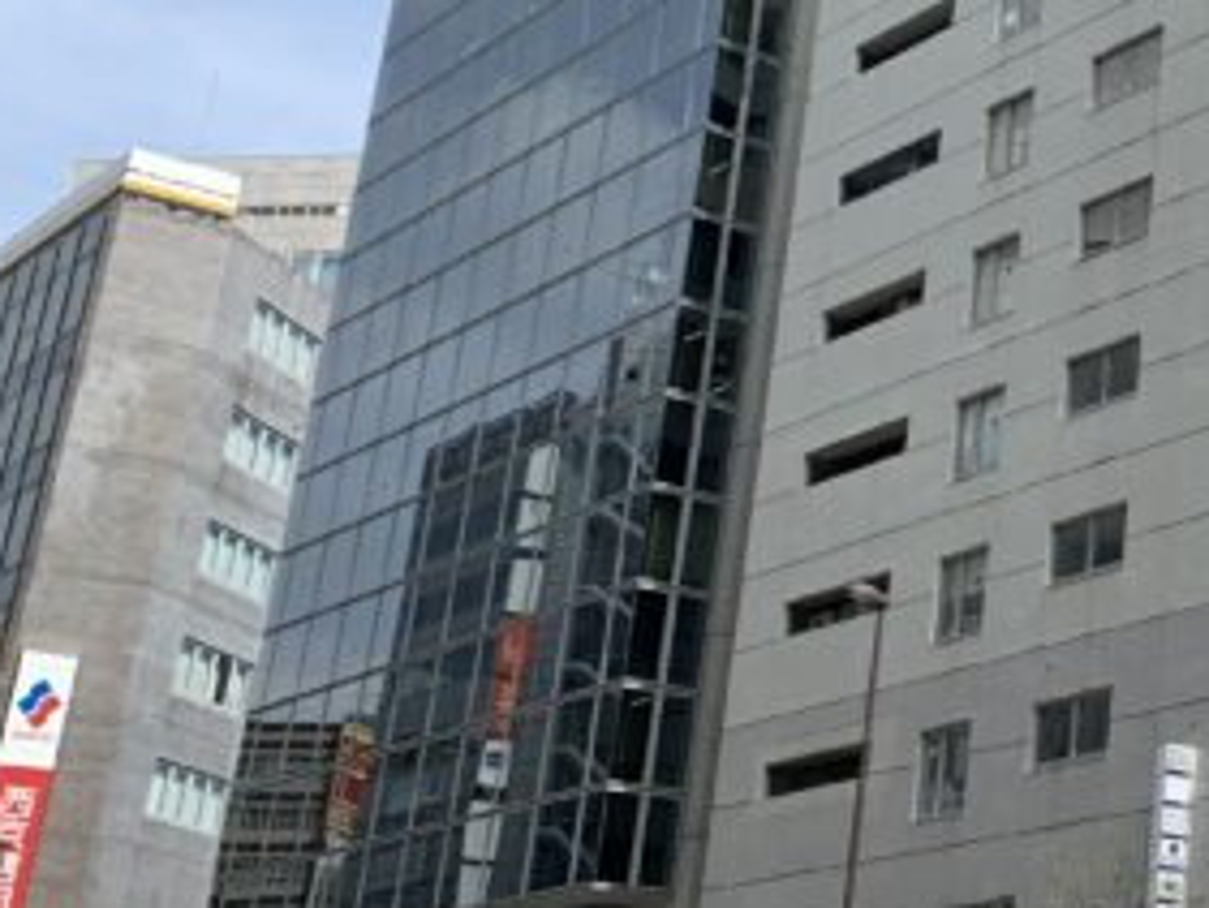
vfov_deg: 20.6
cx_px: 1596
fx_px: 2481
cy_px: 241
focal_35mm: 71
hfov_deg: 23.9
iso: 25
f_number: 1.8
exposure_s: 1/2257
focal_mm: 4.25
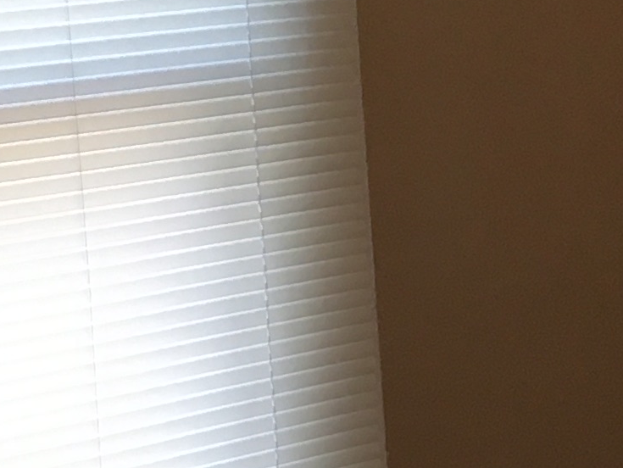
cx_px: 1076
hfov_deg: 11.6
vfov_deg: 9.3
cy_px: -20
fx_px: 2863
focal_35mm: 159
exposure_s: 1/30
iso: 32
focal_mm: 4.15
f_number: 2.2
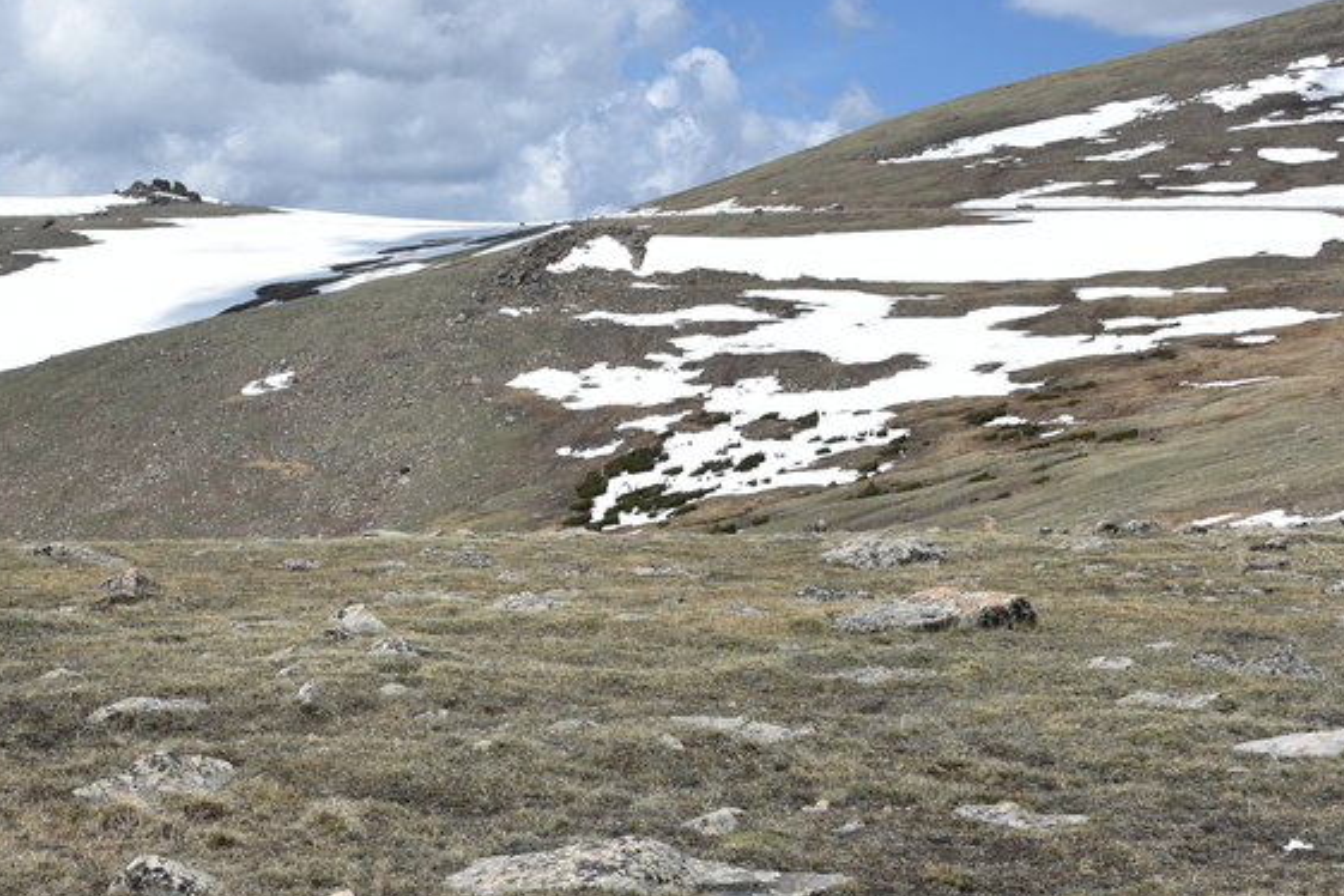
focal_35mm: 73
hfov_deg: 27.3
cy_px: 534
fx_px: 2725
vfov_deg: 18.7
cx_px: 323
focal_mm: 32
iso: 100
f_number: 9
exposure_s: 1/320
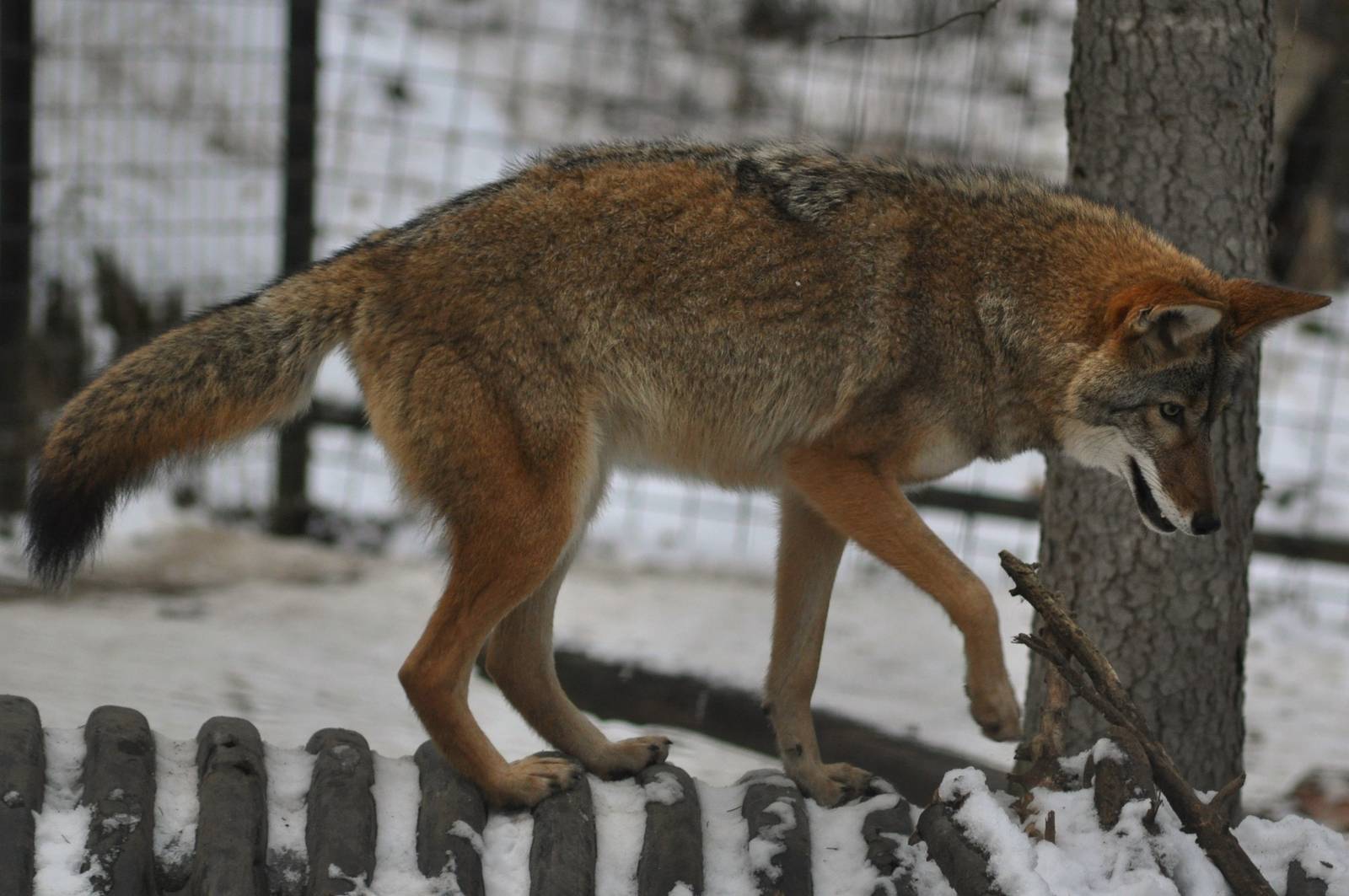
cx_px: 674
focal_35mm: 292
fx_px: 10948
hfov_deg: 7.1
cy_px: 448
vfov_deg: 4.7
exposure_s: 1/500
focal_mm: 195
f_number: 4.8
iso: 800
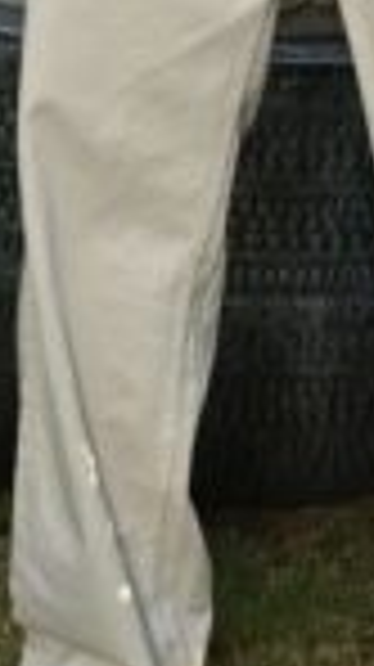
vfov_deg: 10.1
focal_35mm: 206
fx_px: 3640
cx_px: 122
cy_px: -333
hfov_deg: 5.9
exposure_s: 1/160
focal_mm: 43
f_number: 7.1
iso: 250
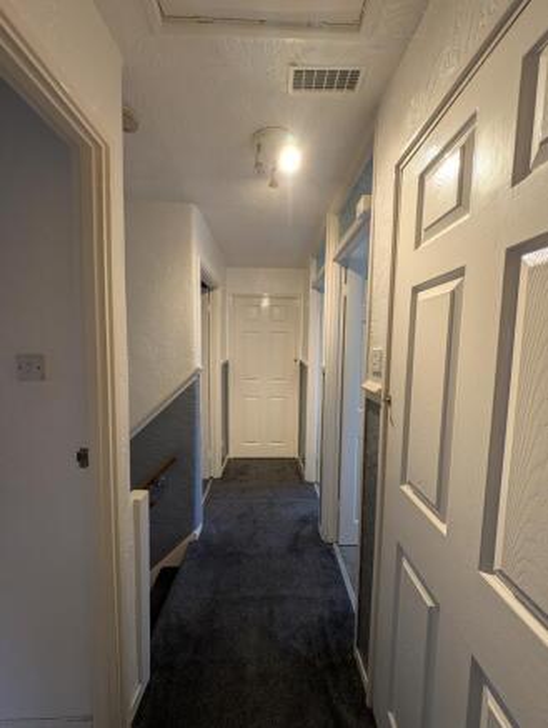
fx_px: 253
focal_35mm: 12
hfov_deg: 94.6
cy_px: 364
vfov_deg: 110.5
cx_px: 274
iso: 142
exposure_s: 1/50
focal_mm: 2.23
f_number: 1.95
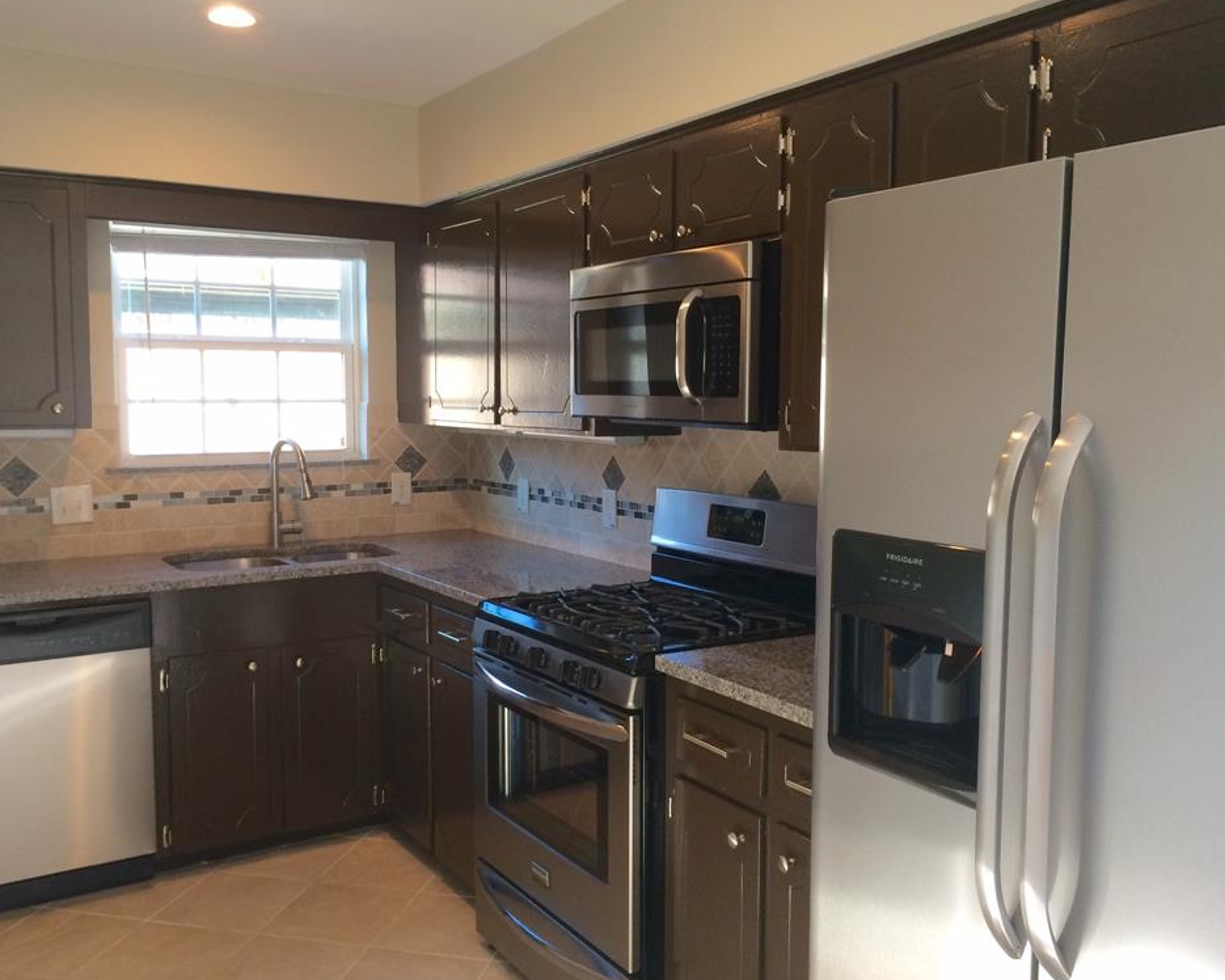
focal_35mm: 31
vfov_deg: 47.1
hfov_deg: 57.2
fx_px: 1124
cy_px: 489
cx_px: 591
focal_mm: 4.15
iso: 40
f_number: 2.2
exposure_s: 1/30
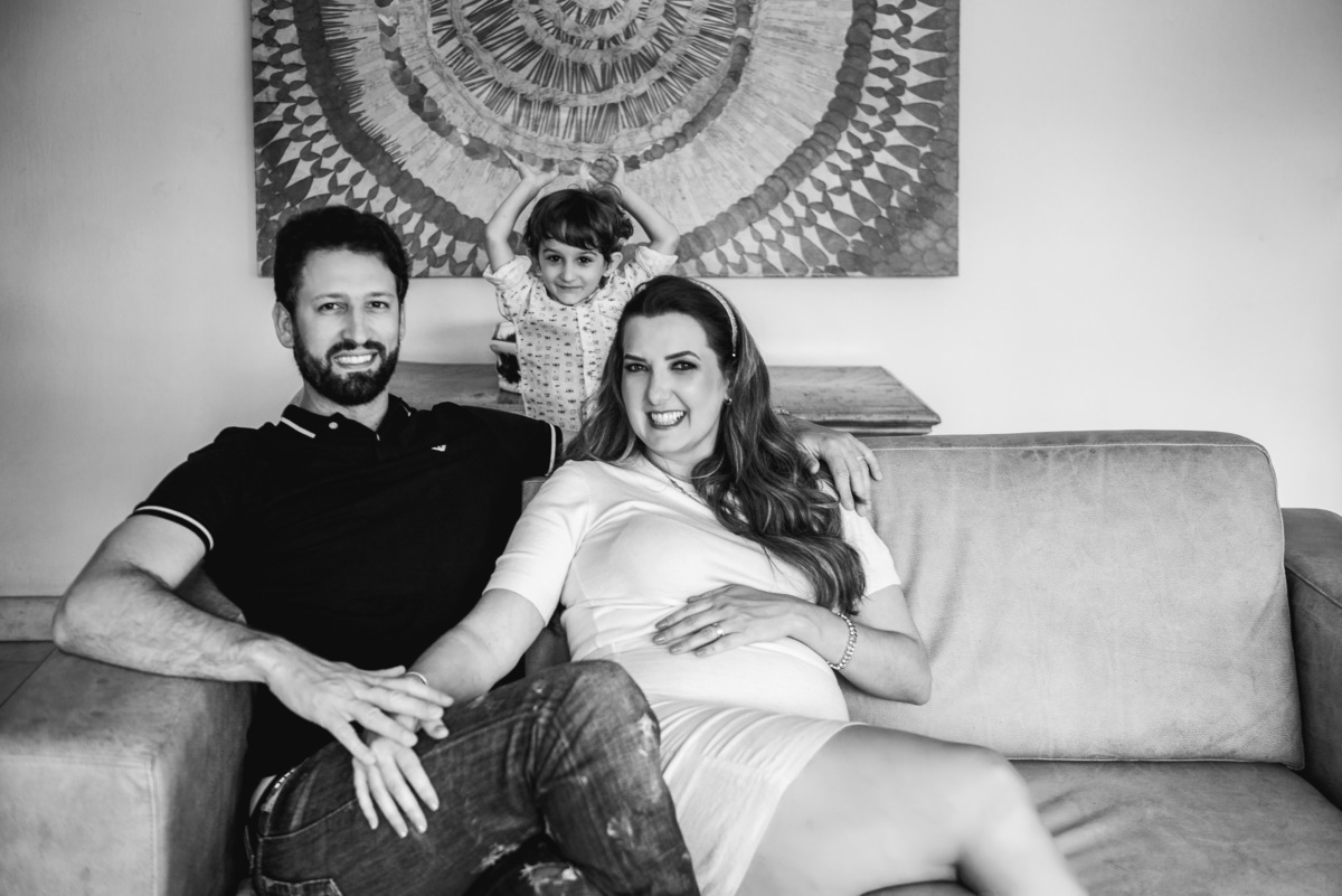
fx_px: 1641
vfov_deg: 30.5
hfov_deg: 44.5
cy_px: 448
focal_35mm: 44
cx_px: 671
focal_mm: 44
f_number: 2.8
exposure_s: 1/160
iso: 400
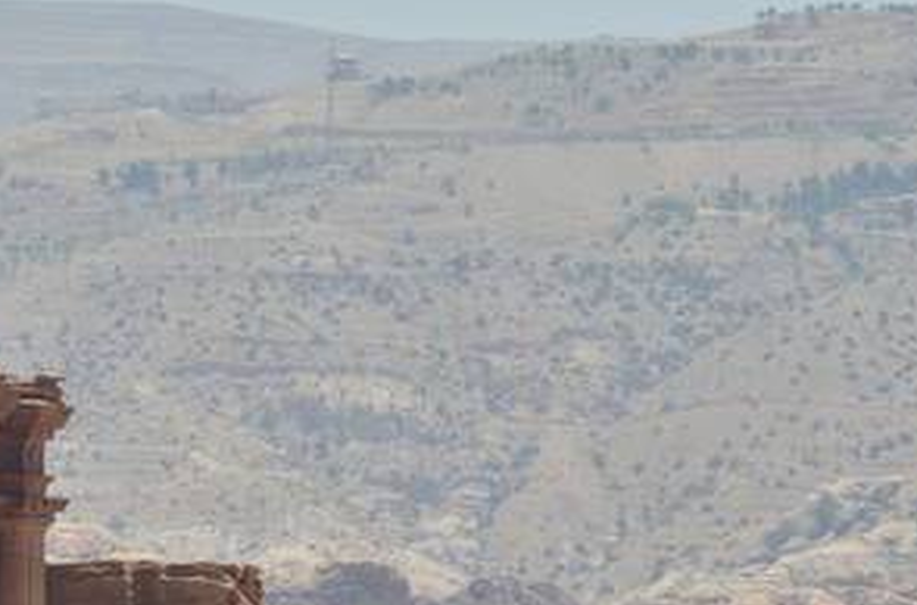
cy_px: 535
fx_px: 9526
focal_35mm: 375
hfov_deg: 5.5
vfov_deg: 3.6
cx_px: 209
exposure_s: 1/250
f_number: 10
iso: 100
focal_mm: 105
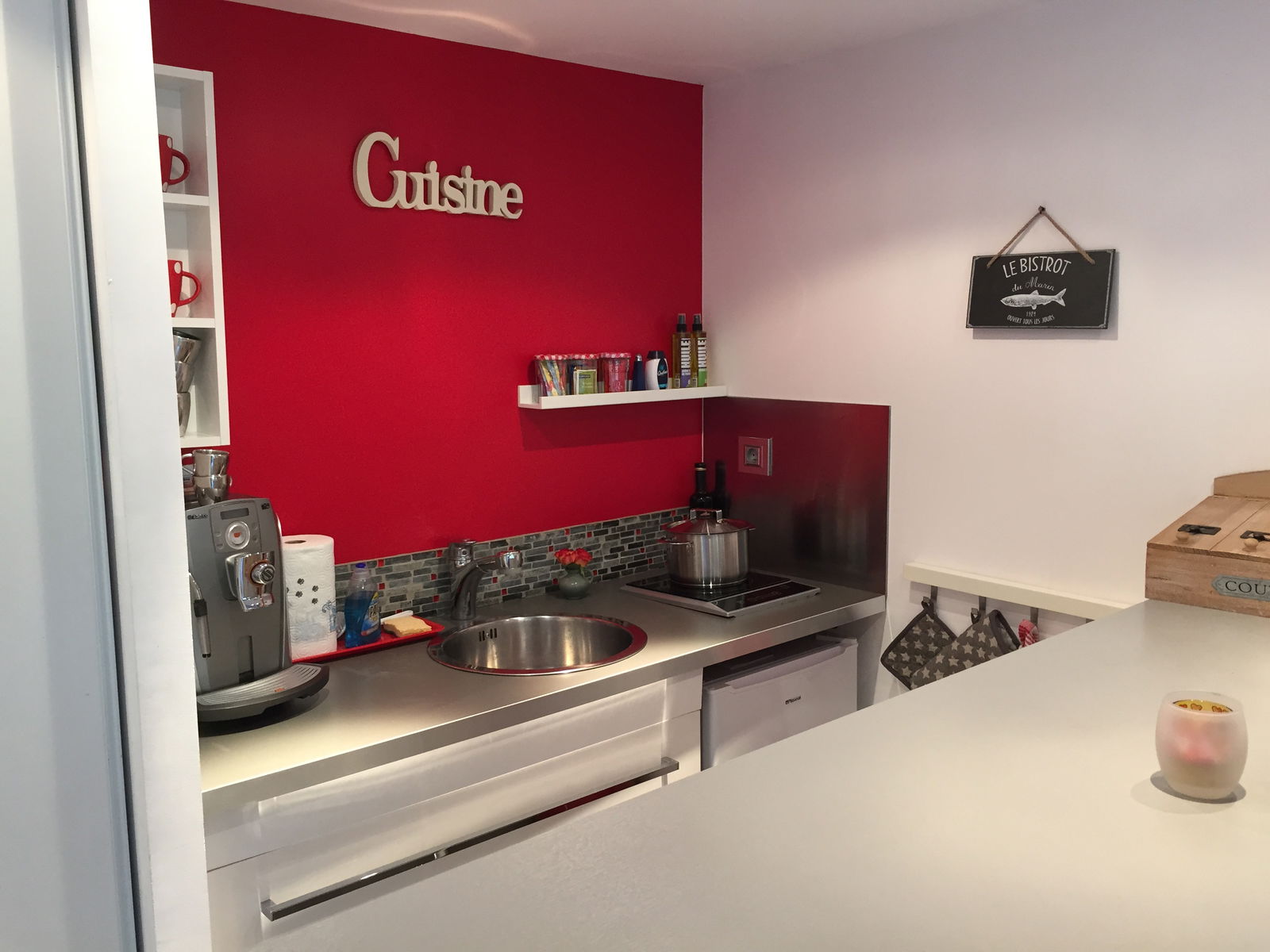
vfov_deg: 48.2
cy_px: 476
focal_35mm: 29
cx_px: 635
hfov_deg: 61.7
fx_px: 1064
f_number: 2.2
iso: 125
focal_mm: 4.15
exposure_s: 1/33
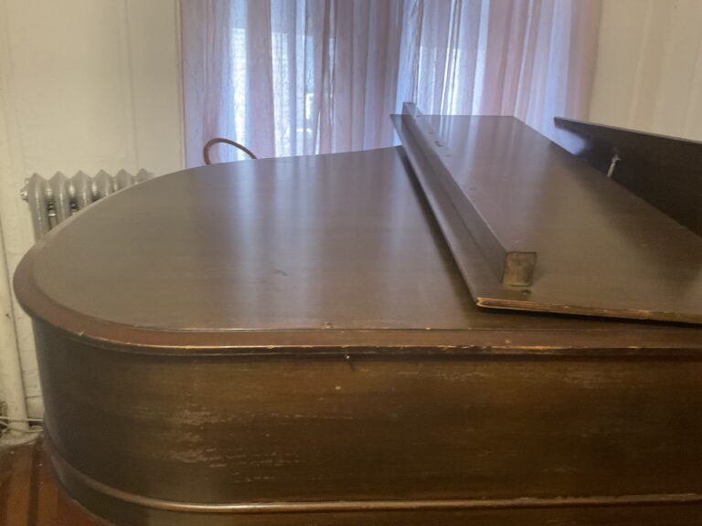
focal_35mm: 29
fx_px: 588
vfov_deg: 48.2
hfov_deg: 61.7
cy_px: 263
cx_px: 351
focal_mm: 3
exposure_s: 1/30
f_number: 1.8
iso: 320
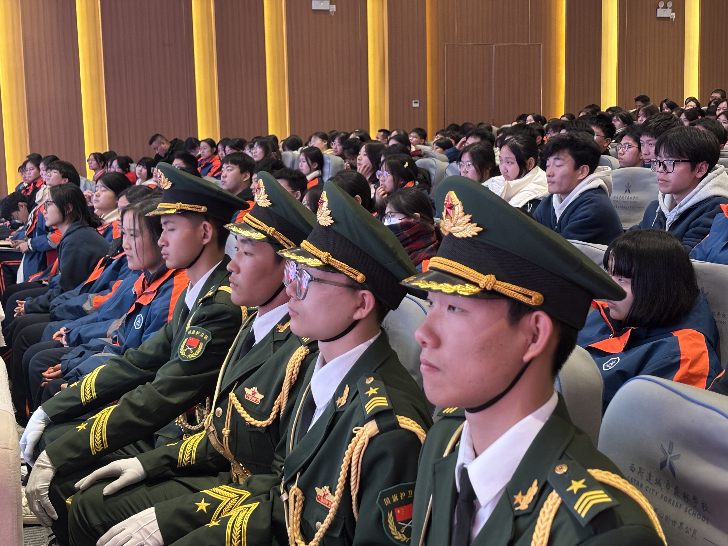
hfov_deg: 36.8
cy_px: 273
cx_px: 364
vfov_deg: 28.0
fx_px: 1094
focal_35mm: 52
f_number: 1.6
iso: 125
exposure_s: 1/32
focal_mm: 5.96
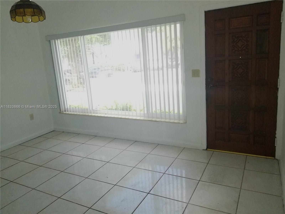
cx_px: 142
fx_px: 214
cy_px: 107
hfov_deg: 67.3
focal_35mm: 26
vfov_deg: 53.1
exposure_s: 1/500
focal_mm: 4.3
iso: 400
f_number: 1.7
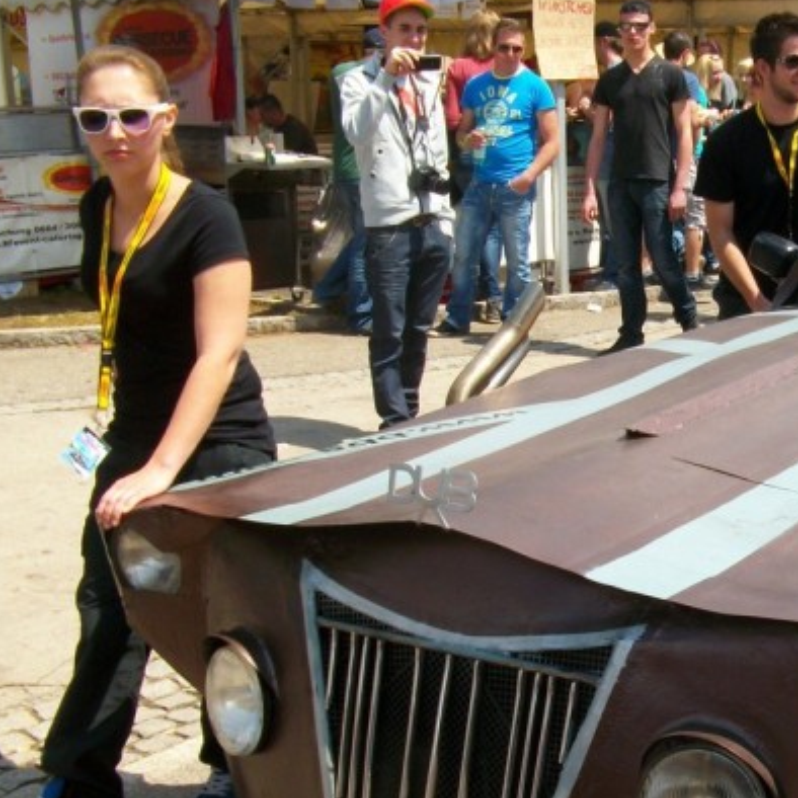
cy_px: 575
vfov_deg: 27.8
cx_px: 794
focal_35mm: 61
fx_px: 1591
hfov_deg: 26.7
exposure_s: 1/255
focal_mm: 5.7
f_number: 5.5
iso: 80
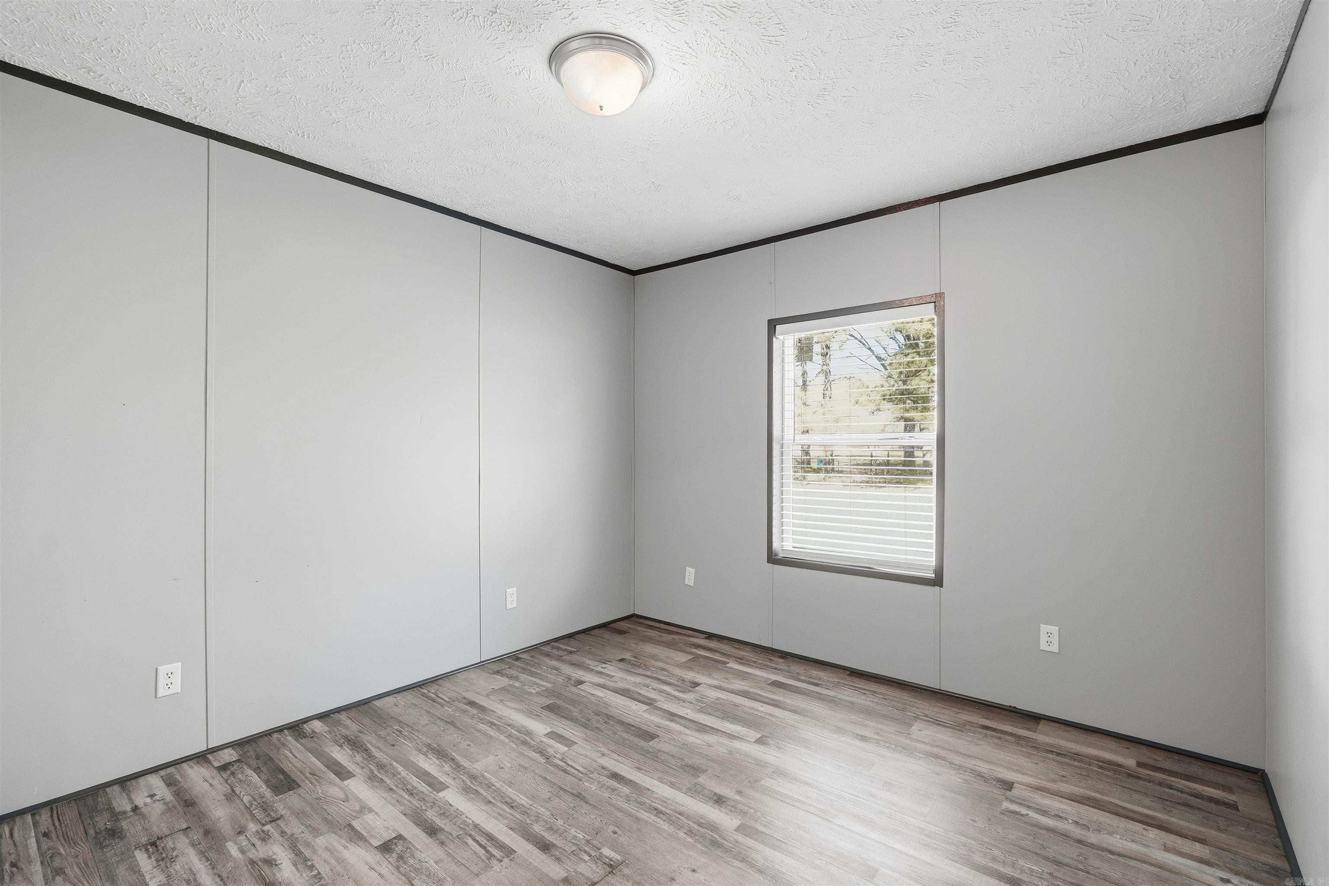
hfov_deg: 100.4
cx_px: 664
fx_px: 554
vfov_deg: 77.3
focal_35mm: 15
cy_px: 443
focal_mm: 10
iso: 320
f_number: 9
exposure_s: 1/25
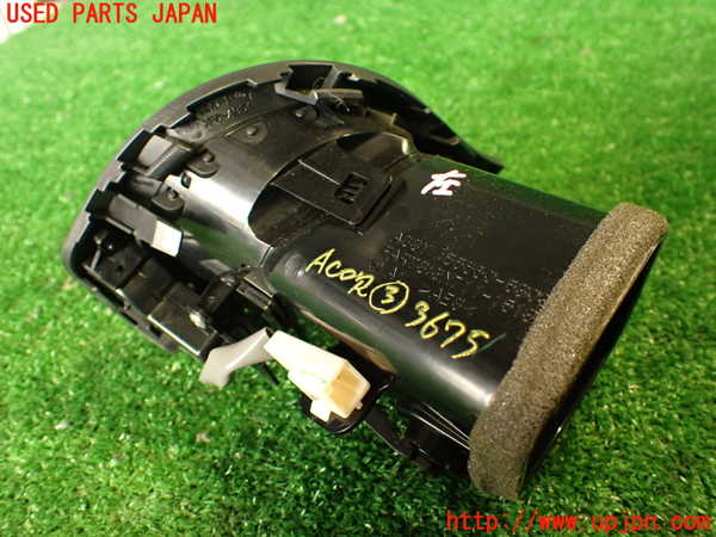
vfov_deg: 44.2
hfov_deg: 56.8
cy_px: 268
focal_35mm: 32
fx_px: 662
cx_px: 358
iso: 500
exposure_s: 1/30
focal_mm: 5.79
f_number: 2.4
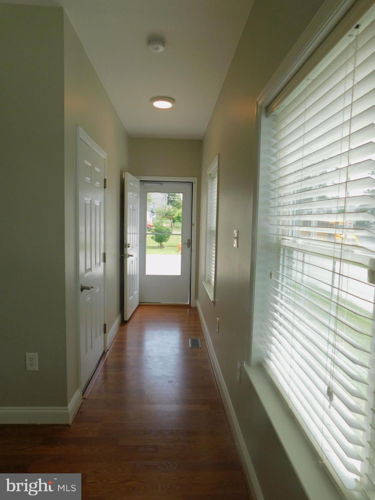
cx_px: 188
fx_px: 332
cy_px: 250
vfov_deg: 73.9
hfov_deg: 58.9
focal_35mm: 23
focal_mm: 4
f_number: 3
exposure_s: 1/250
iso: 125
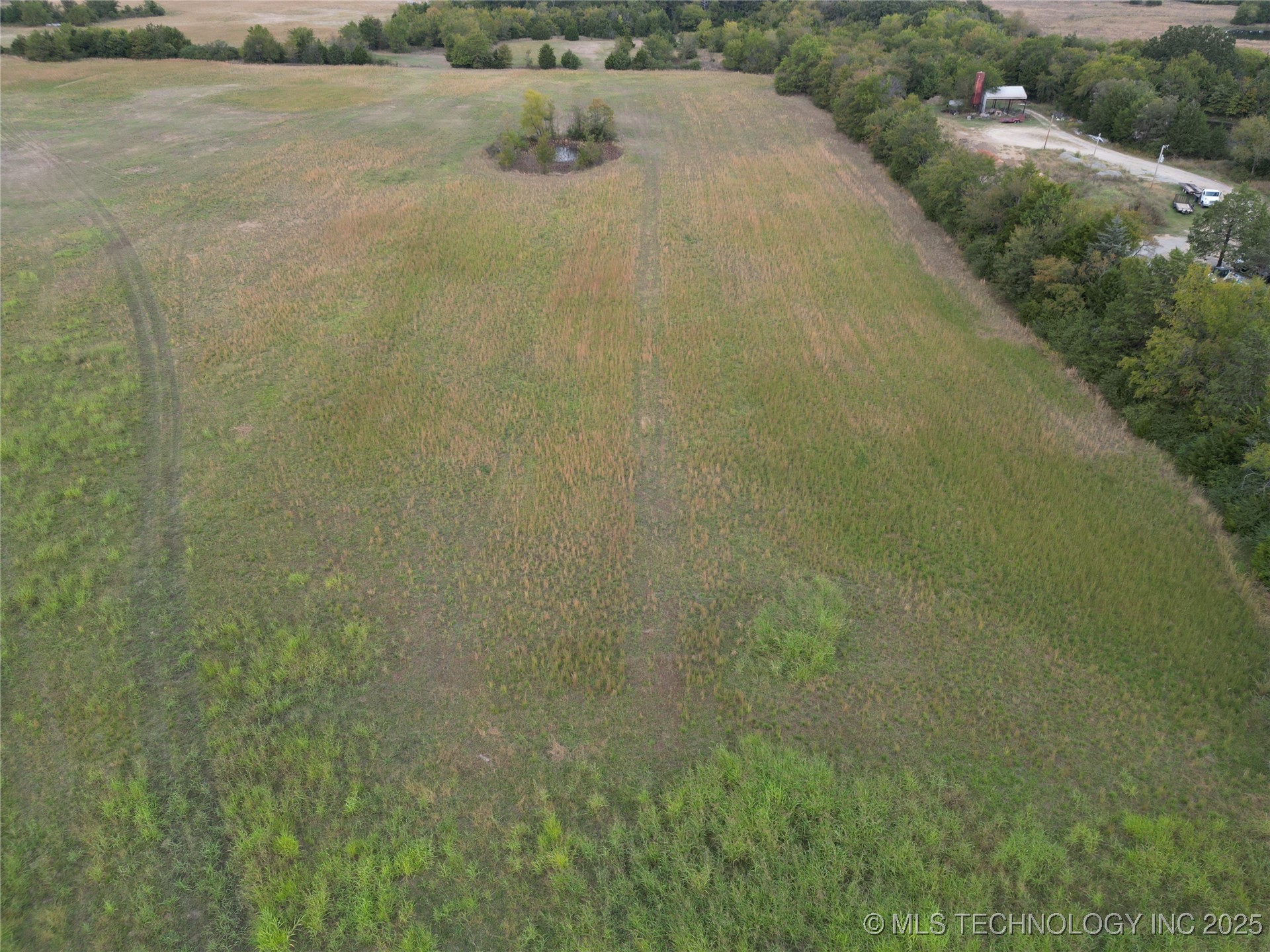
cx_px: 635
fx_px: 881
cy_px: 476
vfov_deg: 56.8
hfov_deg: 71.6
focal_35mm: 24
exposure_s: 1/125
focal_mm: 6.72
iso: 100
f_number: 1.7
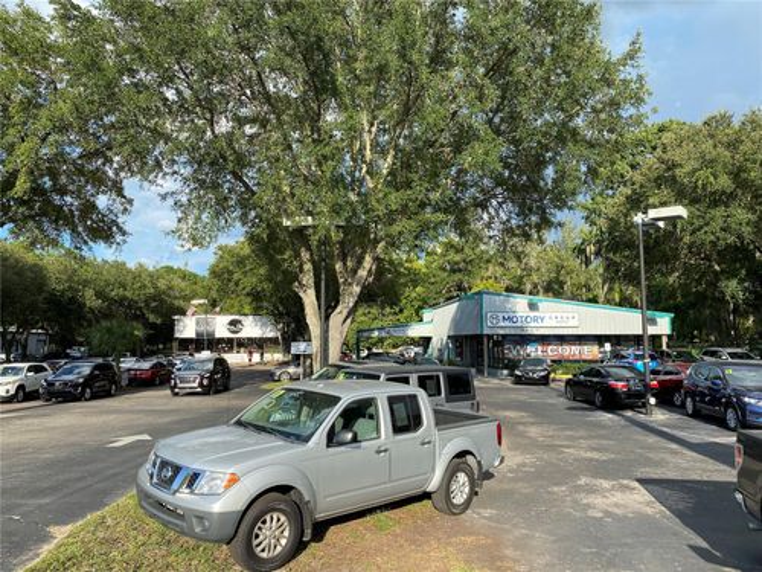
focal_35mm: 26
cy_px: 286
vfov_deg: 53.1
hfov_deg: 67.3
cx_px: 381
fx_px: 572
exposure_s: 1/1206
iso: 32
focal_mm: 4.25
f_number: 1.8
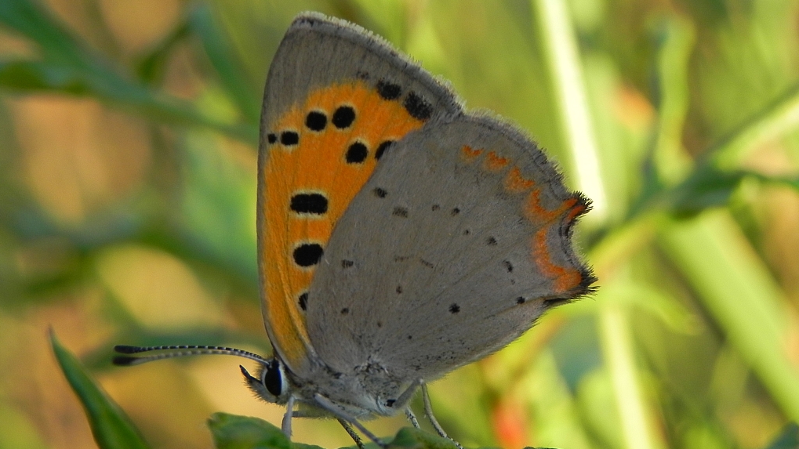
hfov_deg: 18.6
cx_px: 401
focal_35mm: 115
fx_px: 2436
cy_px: 290
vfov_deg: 10.5
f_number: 4.5
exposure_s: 1/167
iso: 160
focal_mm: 18.8
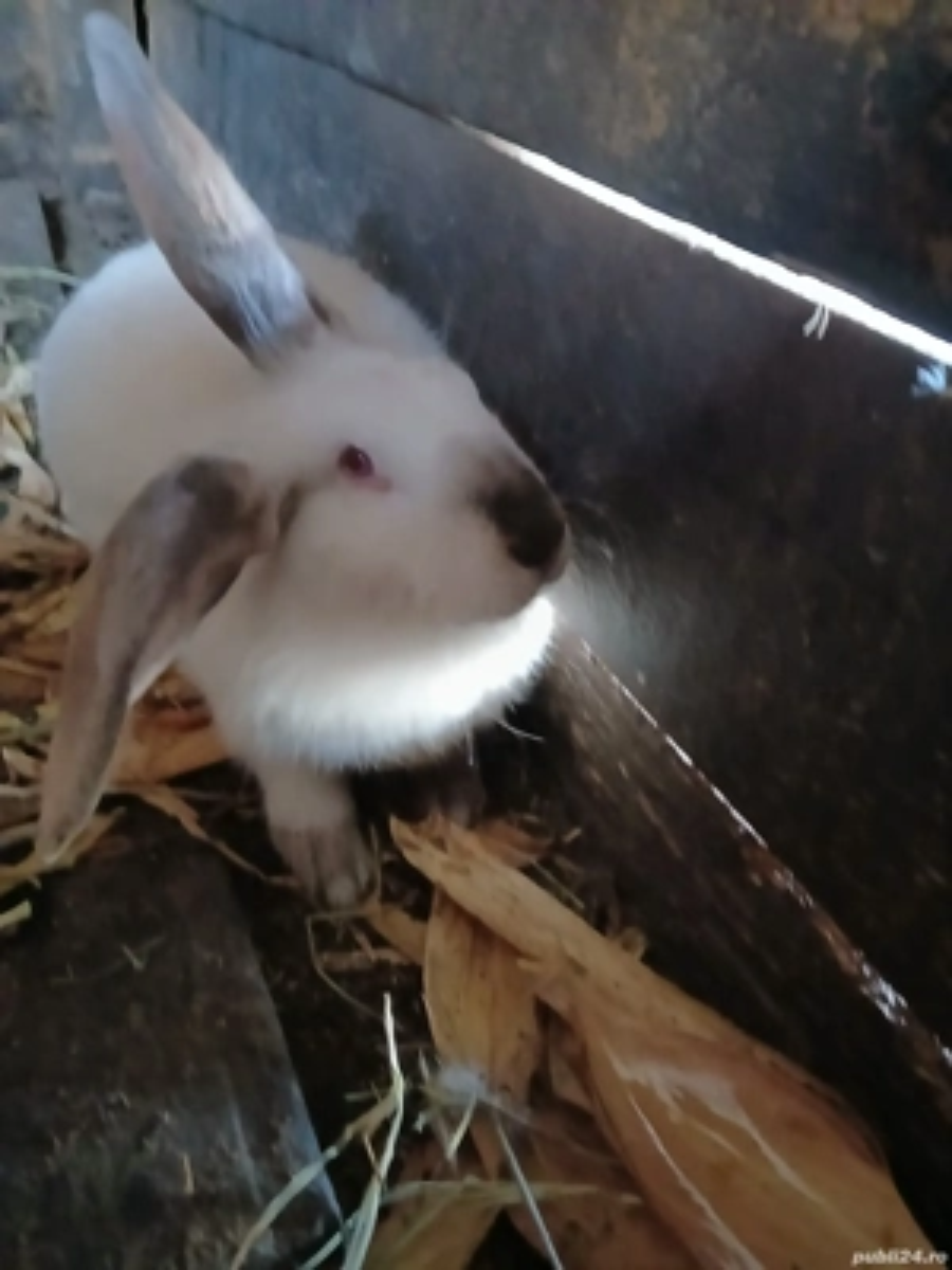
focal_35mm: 26
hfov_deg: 53.1
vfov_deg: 67.3
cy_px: 635
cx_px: 476
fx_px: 953
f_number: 1.8
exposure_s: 1/10
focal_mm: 3.98
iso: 1600
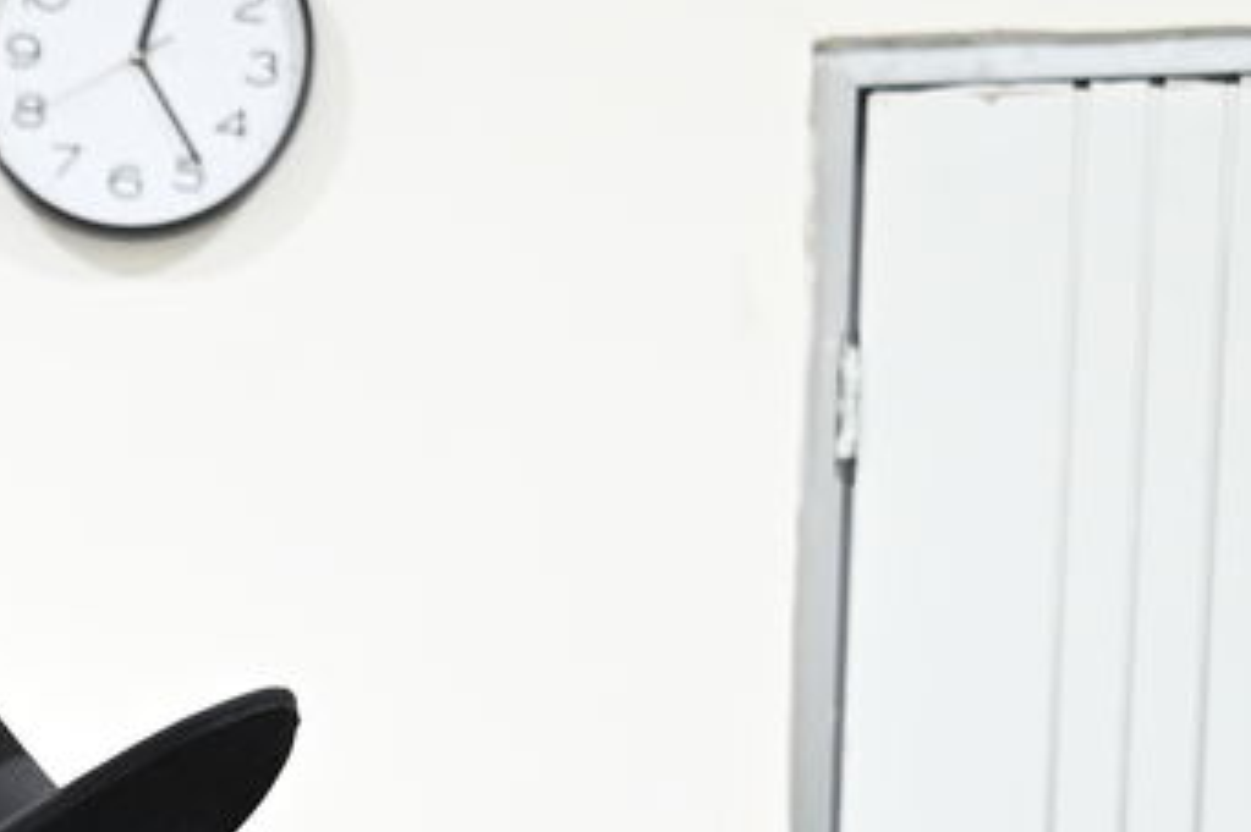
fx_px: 5418
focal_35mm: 156
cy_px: 1609
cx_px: -561
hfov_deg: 12.6
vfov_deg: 8.4
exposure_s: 1/160
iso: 3200
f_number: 4.5
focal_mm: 38
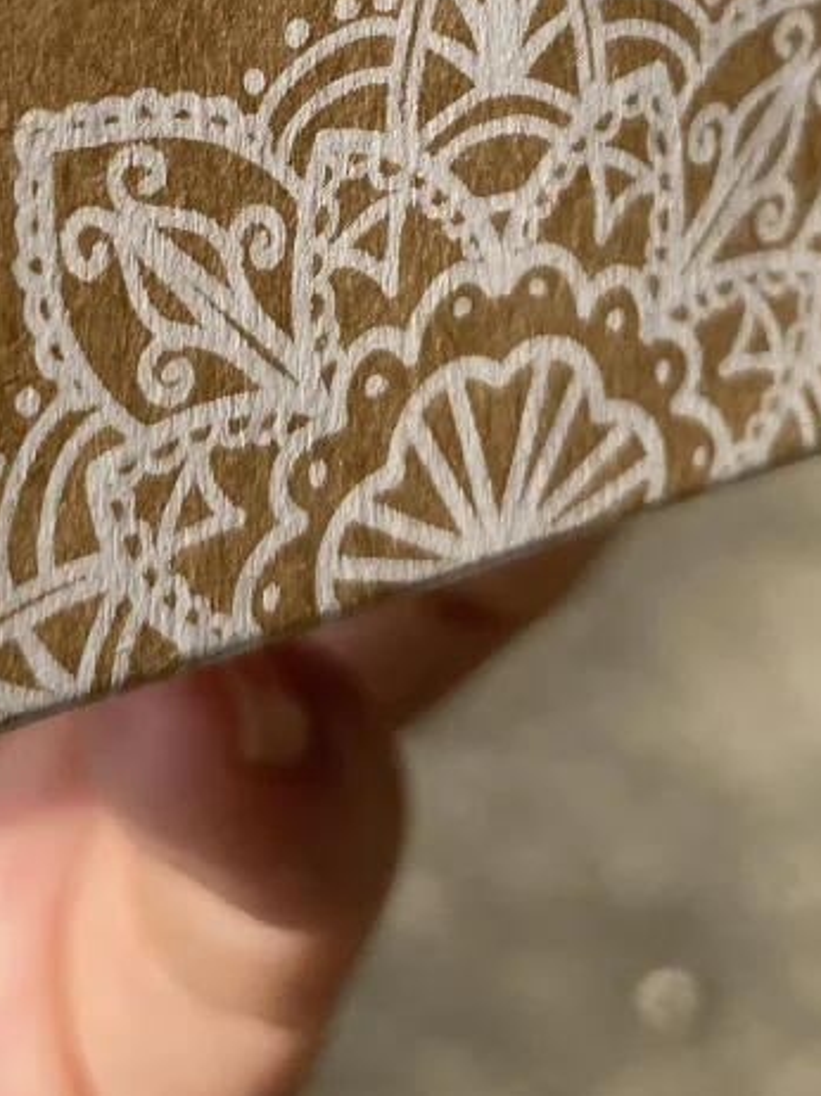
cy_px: -522
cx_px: 216
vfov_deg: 21.3
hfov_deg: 18.8
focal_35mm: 78
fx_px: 2469
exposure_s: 1/3205
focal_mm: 4.25
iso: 32
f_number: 1.8
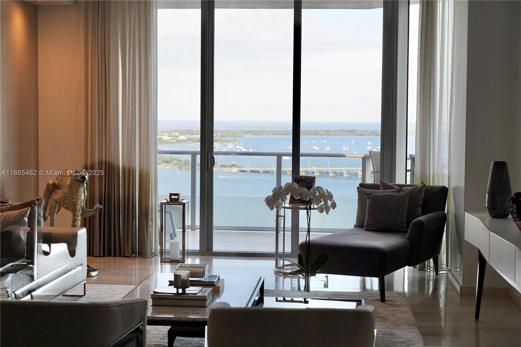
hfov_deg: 31.9
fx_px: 912
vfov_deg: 21.6
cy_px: 174
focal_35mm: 63
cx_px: 260
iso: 125
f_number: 5
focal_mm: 63
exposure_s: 1/50
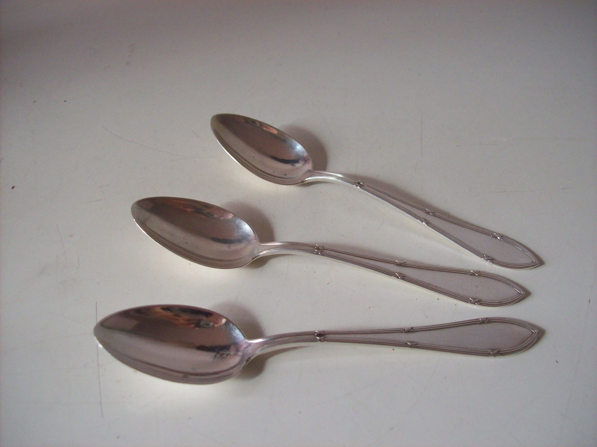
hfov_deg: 51.4
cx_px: 298
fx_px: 621
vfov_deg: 39.6
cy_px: 224
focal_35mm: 36
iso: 160
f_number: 2.7
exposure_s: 1/55
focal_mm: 6
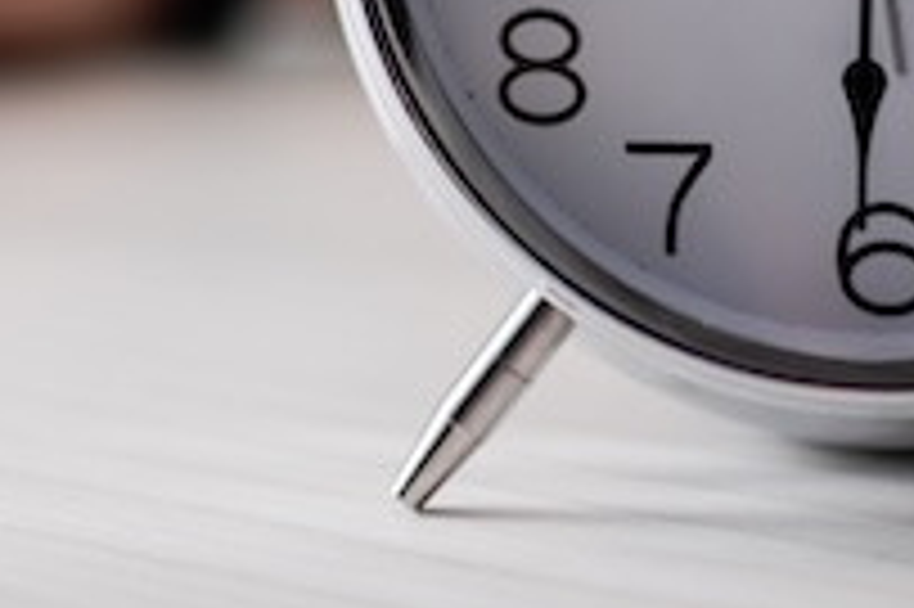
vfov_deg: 9.3
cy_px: -576
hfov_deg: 14.8
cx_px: 270
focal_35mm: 138
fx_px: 3501
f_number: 2
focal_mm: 35
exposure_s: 1/200
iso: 100
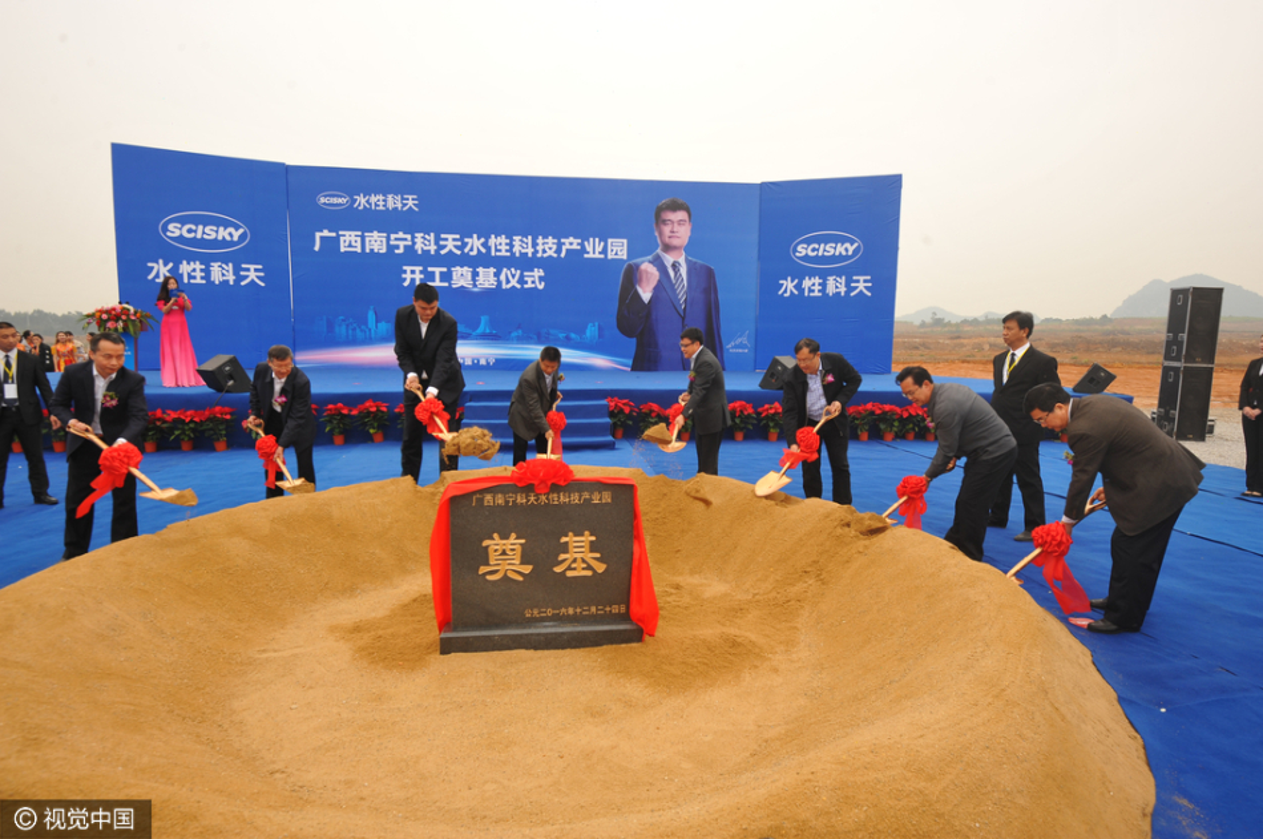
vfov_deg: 64.4
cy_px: 420
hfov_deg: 87.0
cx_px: 632
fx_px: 666
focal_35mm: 19
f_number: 8
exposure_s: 1/250
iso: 400
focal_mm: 19
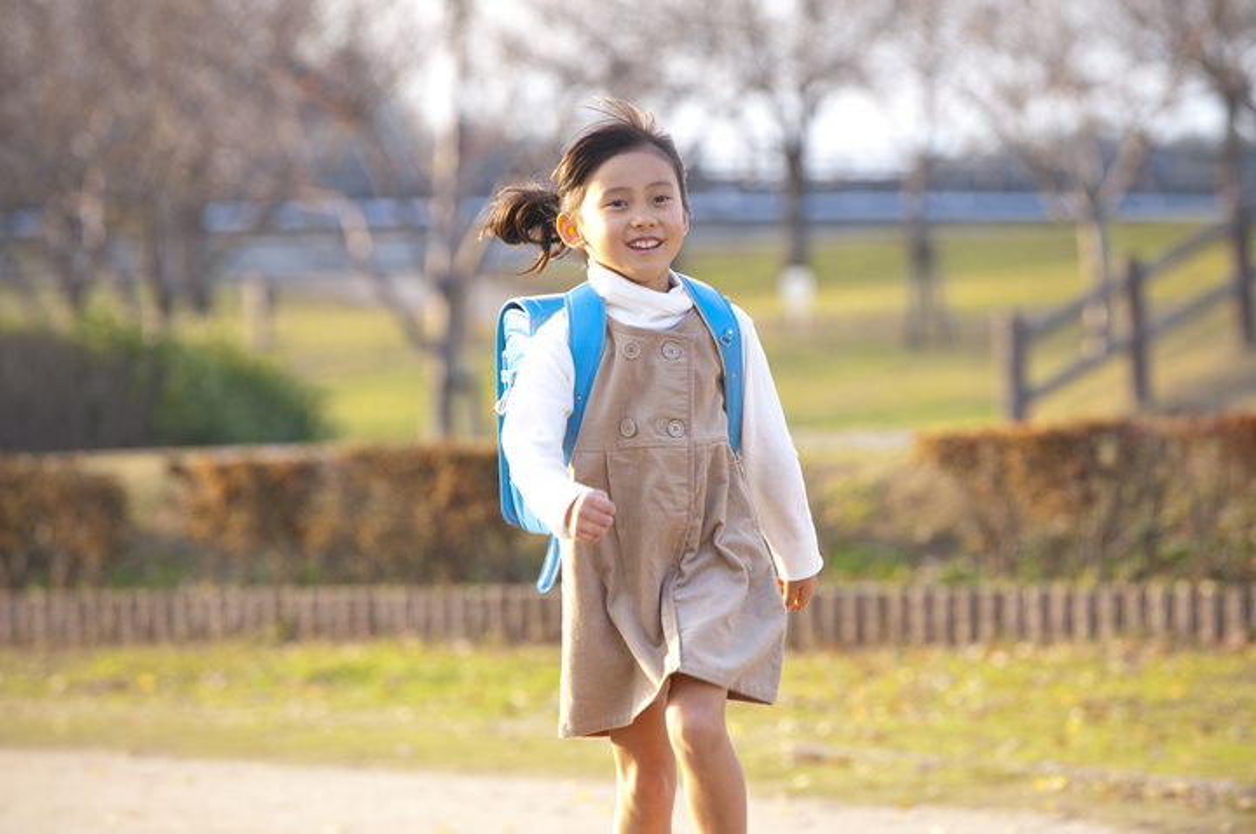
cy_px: 417
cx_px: 628
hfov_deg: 10.3
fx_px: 6968
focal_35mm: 200
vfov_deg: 6.8
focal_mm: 200
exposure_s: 1/250
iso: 250
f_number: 4.5
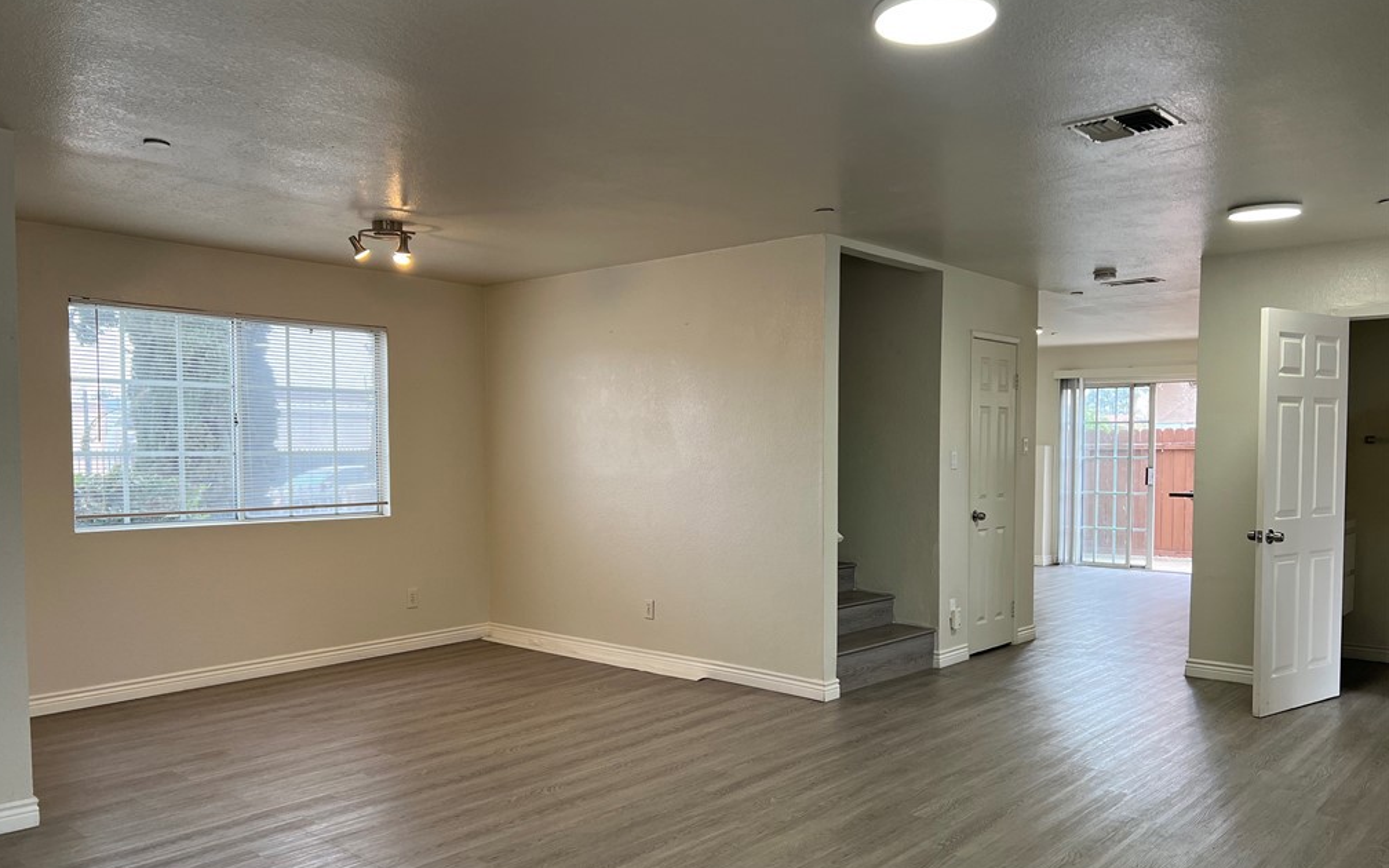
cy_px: 489
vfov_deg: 44.4
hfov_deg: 66.5
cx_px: 686
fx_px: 1060
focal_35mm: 28
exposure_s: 1/120
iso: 80
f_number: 1.5
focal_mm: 5.7
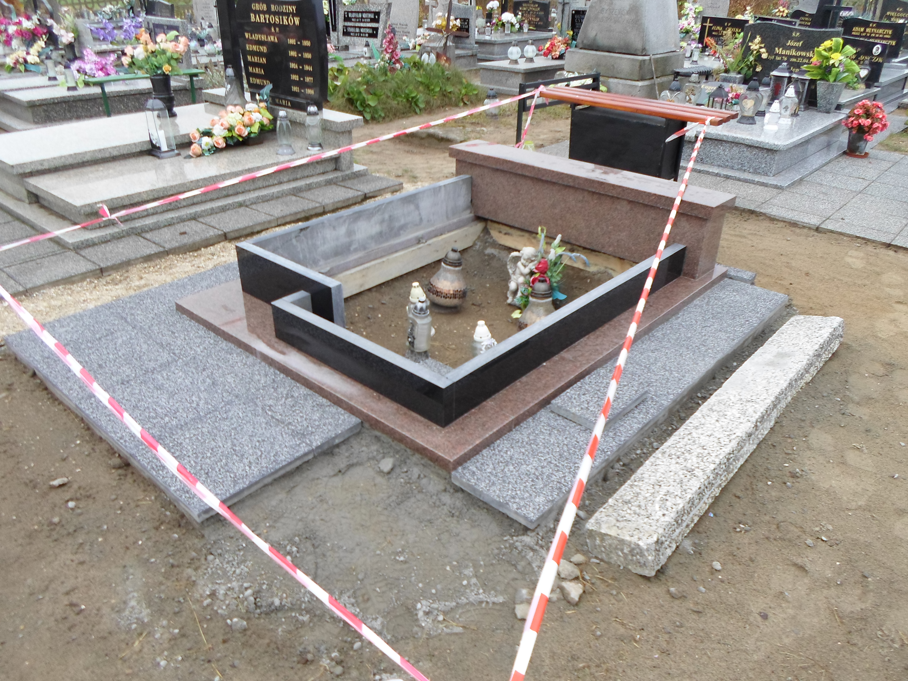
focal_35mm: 25
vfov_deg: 54.9
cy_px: 340
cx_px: 454
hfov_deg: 69.4
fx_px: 656
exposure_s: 1/500
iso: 80
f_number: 2.5
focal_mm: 4.5
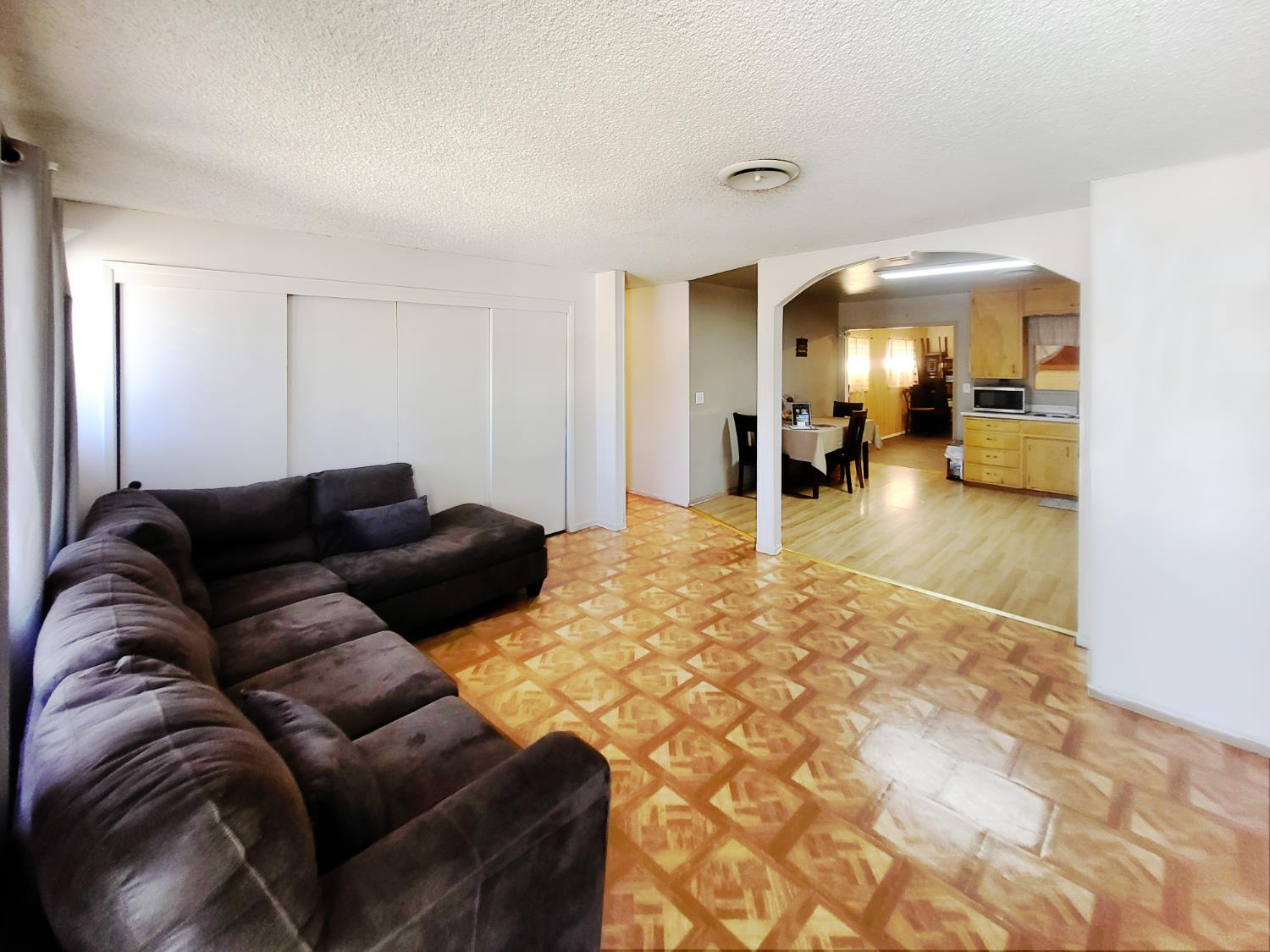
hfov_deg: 106.2
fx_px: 477
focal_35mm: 13
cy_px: 476
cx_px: 635
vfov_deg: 89.9
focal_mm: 1.74
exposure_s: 1/60
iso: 125
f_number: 2.2
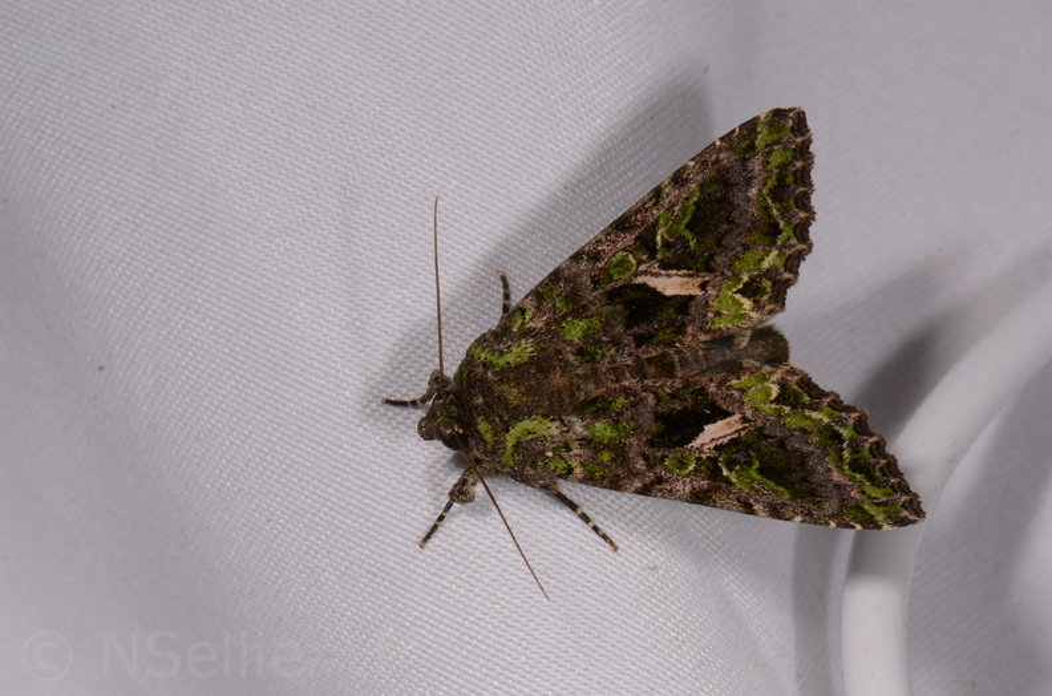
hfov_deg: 16.1
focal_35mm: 128
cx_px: 526
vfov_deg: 10.7
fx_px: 3717
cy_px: 348
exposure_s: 1/60
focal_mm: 85
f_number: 25
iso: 100
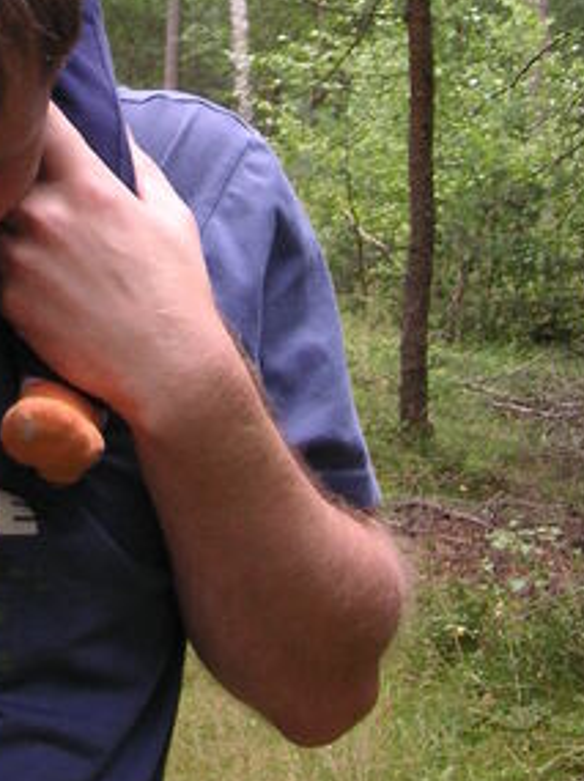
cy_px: -151
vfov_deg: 18.0
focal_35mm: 104
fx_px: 2345
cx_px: 14
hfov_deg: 14.0
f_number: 2.8
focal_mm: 6.1
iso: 50
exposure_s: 1/90
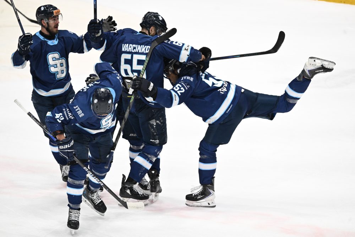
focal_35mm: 250
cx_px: 178
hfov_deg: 8.2
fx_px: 2467
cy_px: 118
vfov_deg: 5.5
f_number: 5
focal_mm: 250
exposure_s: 1/800
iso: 4000
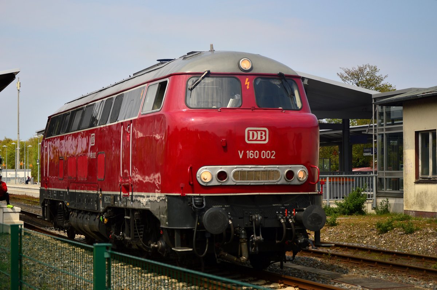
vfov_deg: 18.1
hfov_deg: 27.0
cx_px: 218
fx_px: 909
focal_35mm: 75
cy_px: 145
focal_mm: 50
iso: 100
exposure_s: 1/800
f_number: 5.6
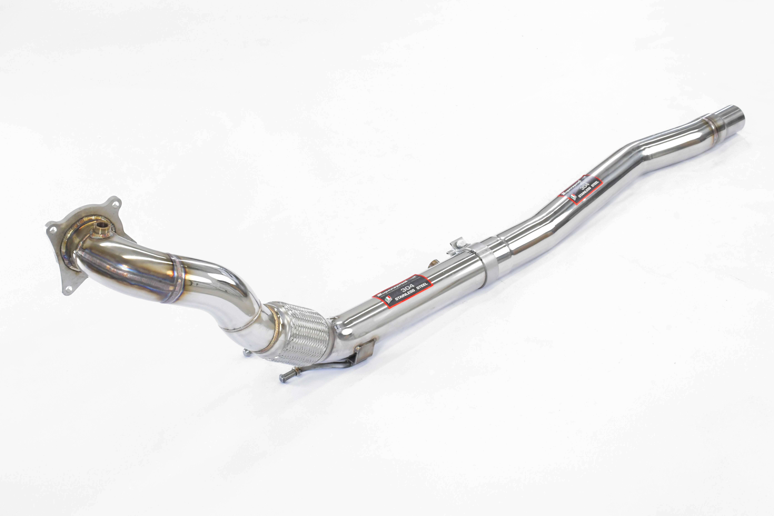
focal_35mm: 60
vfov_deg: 22.6
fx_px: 1290
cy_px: 258
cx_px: 387
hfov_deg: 33.4
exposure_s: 1/80
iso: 3200
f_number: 14
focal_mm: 40
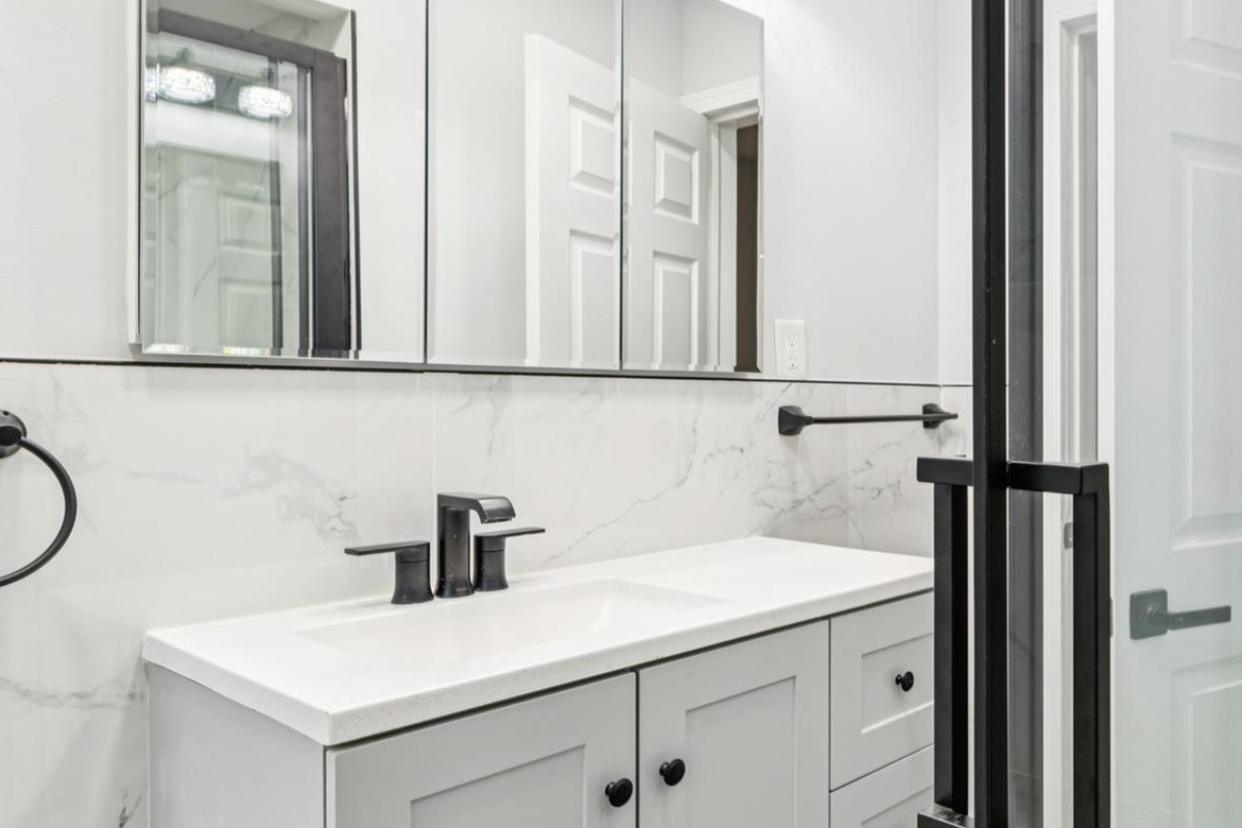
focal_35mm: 28
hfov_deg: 61.0
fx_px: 966
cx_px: 965
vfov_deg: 46.4
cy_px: 391
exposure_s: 1/20
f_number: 8
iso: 250
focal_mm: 16
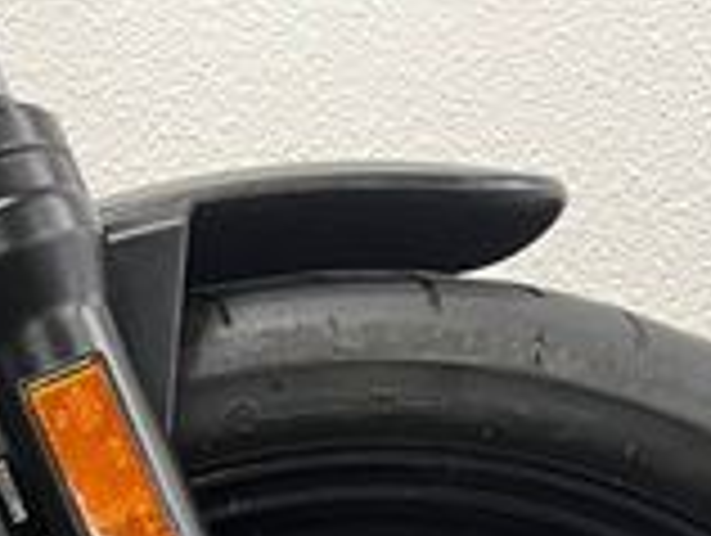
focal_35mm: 105
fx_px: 2160
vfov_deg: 12.5
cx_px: 333
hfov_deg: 18.7
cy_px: 1063
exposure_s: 1/50
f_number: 1.6
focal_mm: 5.1
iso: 200
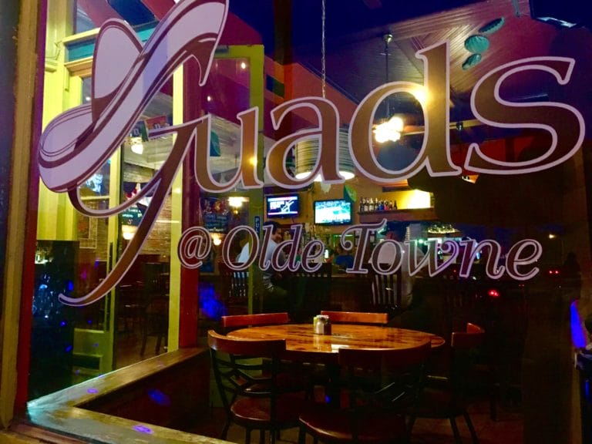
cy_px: 222
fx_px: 496
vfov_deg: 48.2
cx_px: 296
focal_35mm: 29
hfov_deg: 61.7
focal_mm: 4.15
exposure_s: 1/15
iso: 320
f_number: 2.2
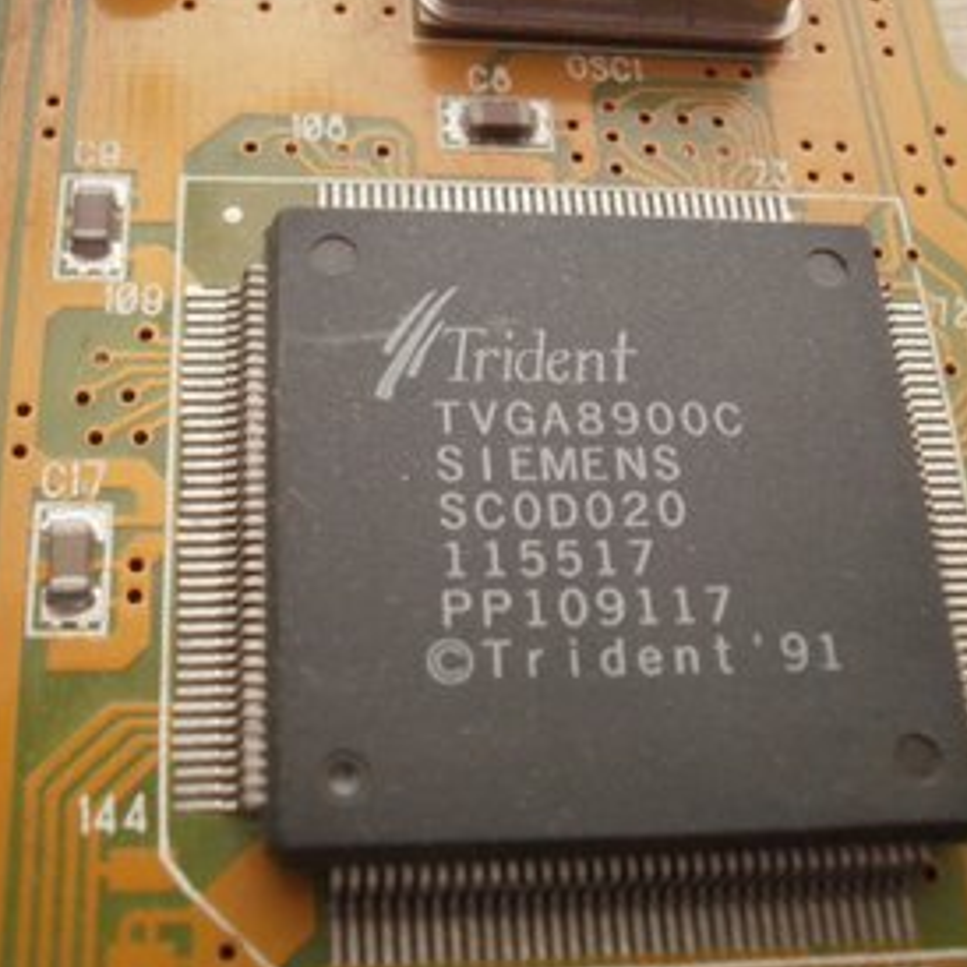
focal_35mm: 40
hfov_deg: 41.8
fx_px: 1264
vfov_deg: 41.9
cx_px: 441
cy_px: 501
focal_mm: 5.45
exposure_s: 1/2
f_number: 2.9
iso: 400
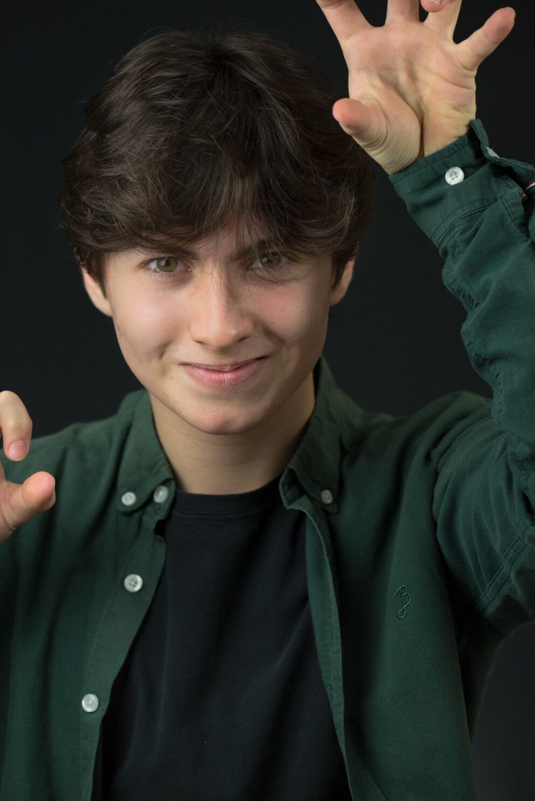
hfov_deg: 9.5
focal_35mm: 145
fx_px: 3229
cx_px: 235
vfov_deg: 14.1
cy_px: 433
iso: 1800
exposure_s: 1/400
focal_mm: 105
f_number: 4
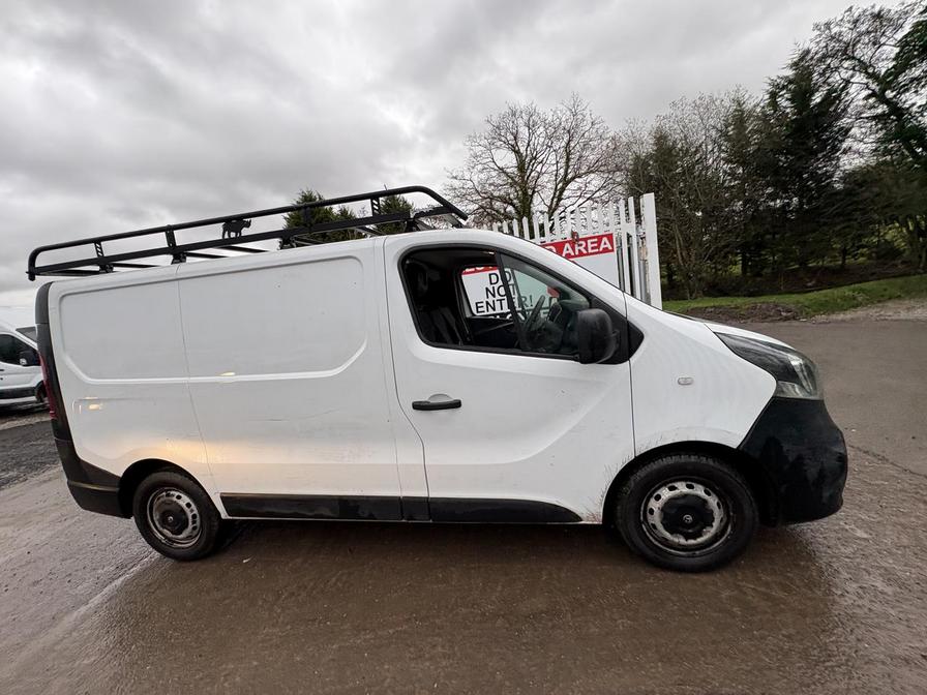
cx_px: 464
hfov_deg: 102.1
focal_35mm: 14
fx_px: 375
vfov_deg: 85.7
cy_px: 348
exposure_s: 1/99
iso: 50
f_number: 2.2
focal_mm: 2.22
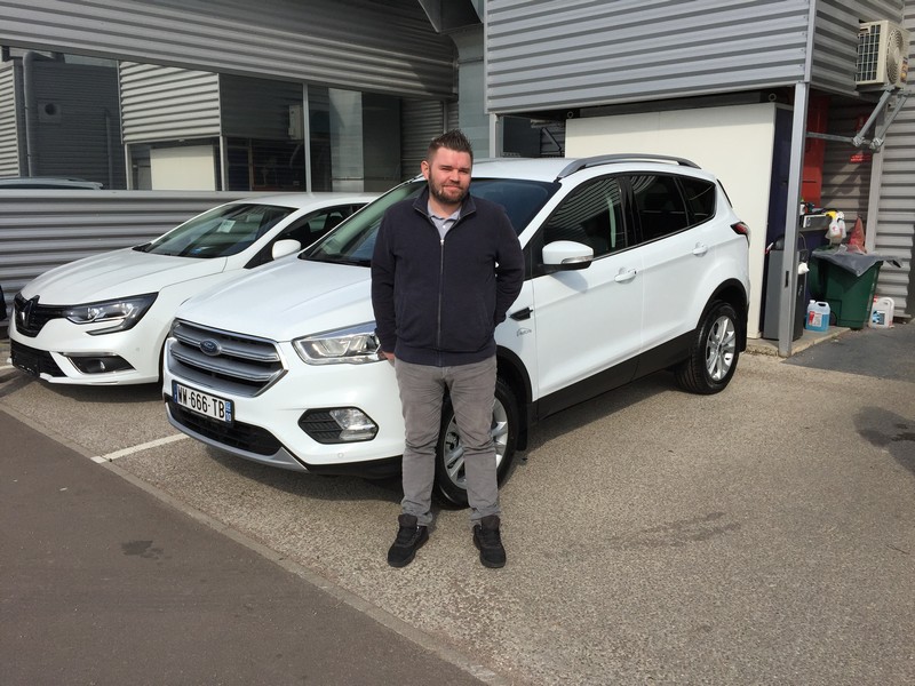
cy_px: 343
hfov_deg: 61.7
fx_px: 767
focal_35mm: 29
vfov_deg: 48.2
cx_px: 458
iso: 32
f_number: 2.2
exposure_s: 1/3300
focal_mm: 4.15
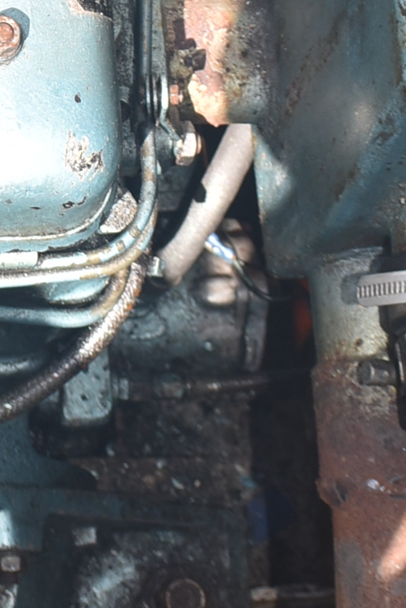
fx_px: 2380
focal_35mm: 141
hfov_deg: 9.6
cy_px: 16
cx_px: -60
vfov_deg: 14.3
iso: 125
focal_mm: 22
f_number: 5.6
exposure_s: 1/125
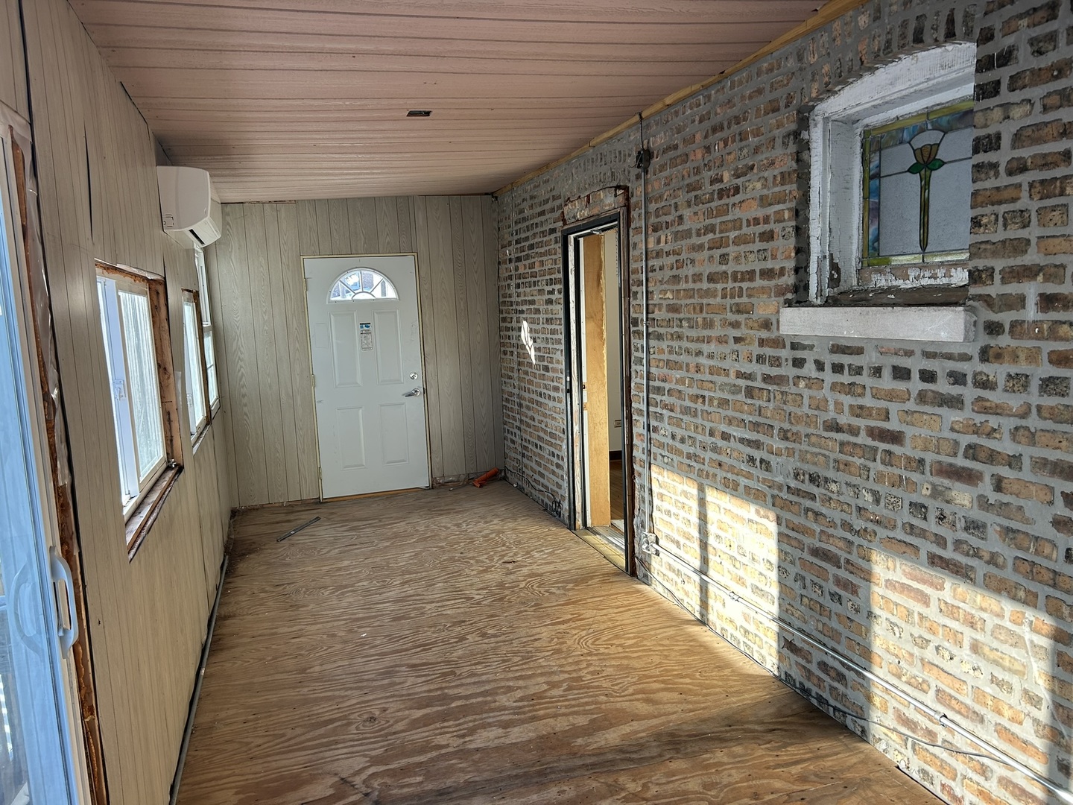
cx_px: 536
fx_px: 806
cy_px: 402
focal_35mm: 26
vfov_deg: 53.1
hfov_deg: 67.3
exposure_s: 1/209
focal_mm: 5.7
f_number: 1.5
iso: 50
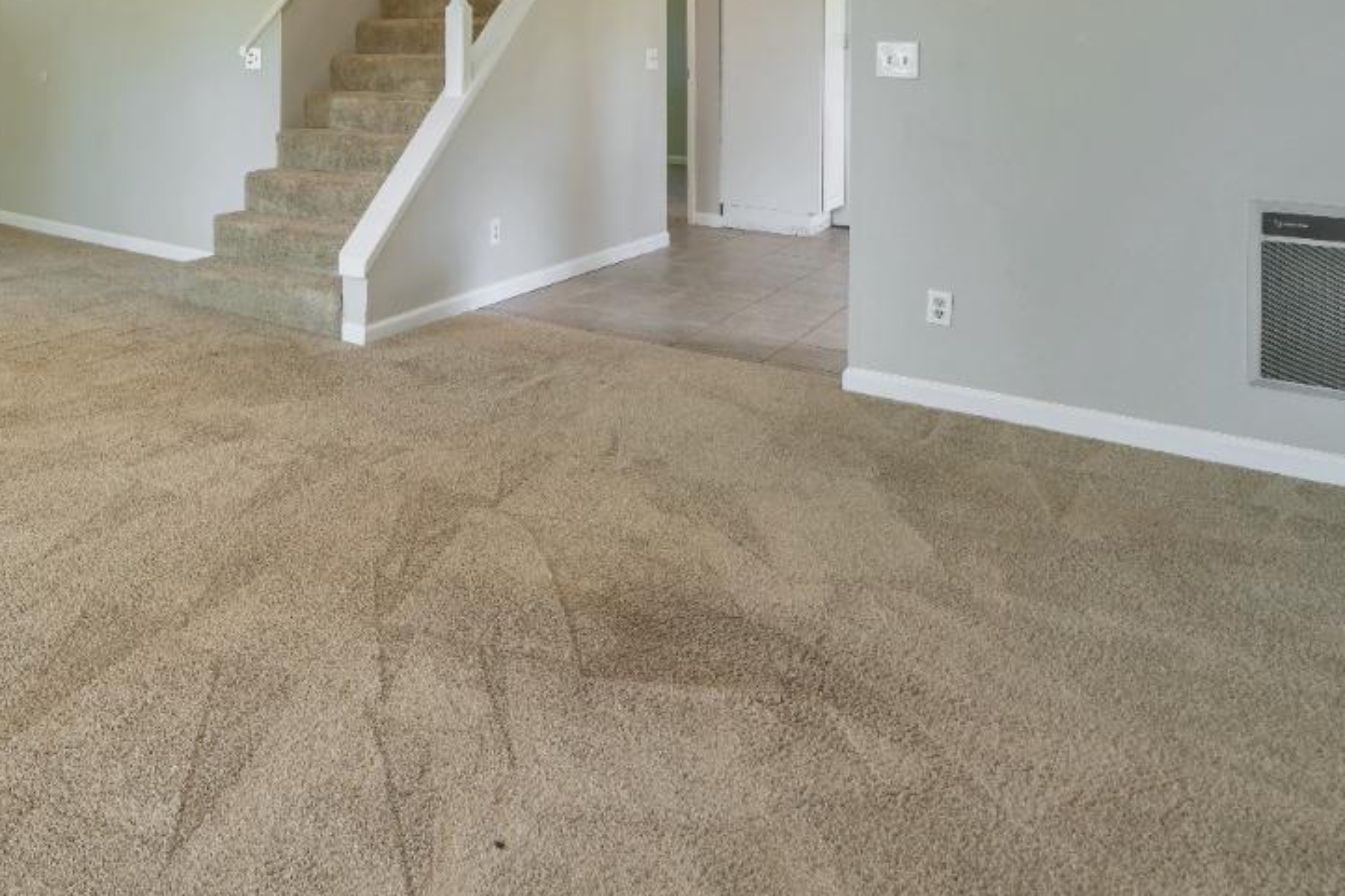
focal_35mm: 27
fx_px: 1008
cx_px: 251
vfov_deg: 42.2
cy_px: 24
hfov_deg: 61.3
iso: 320
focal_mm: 13
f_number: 6.3
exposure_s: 1/10
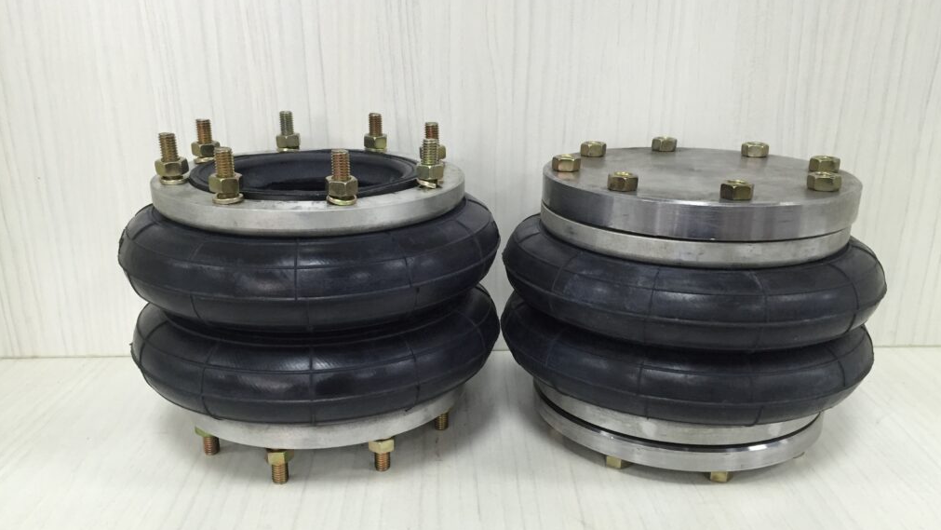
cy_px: 288
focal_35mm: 32
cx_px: 473
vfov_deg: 36.7
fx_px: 799
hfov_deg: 61.0
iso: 160
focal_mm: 4.15
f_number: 2.2
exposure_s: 1/33
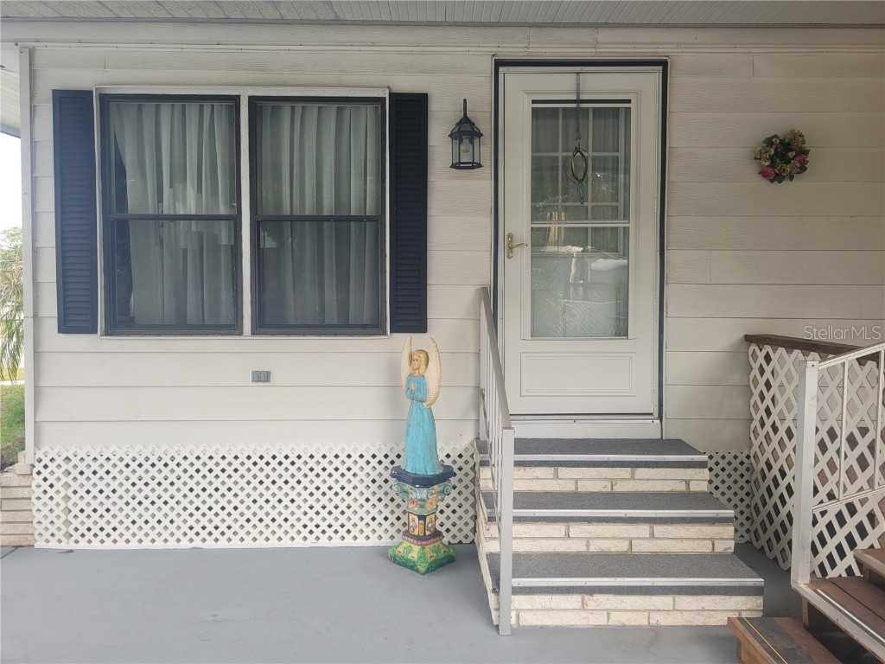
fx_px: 665
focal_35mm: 26
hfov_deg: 67.3
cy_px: 332
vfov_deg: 53.1
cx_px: 442
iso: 40
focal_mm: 5.4
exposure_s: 1/195
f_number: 1.8
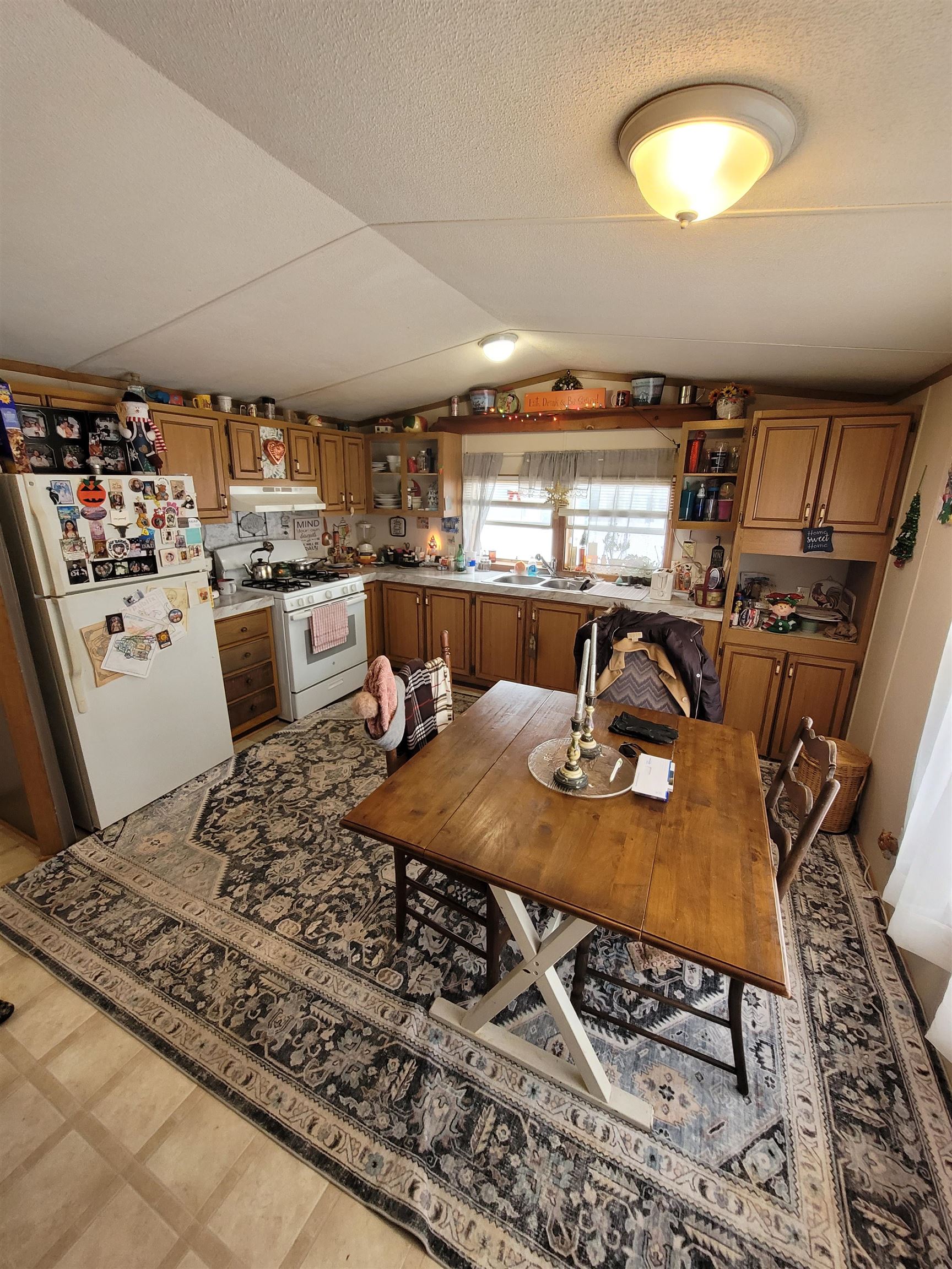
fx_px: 477
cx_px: 476
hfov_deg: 89.9
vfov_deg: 106.2
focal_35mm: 13
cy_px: 634
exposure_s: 1/60
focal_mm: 1.74
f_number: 2.2
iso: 160
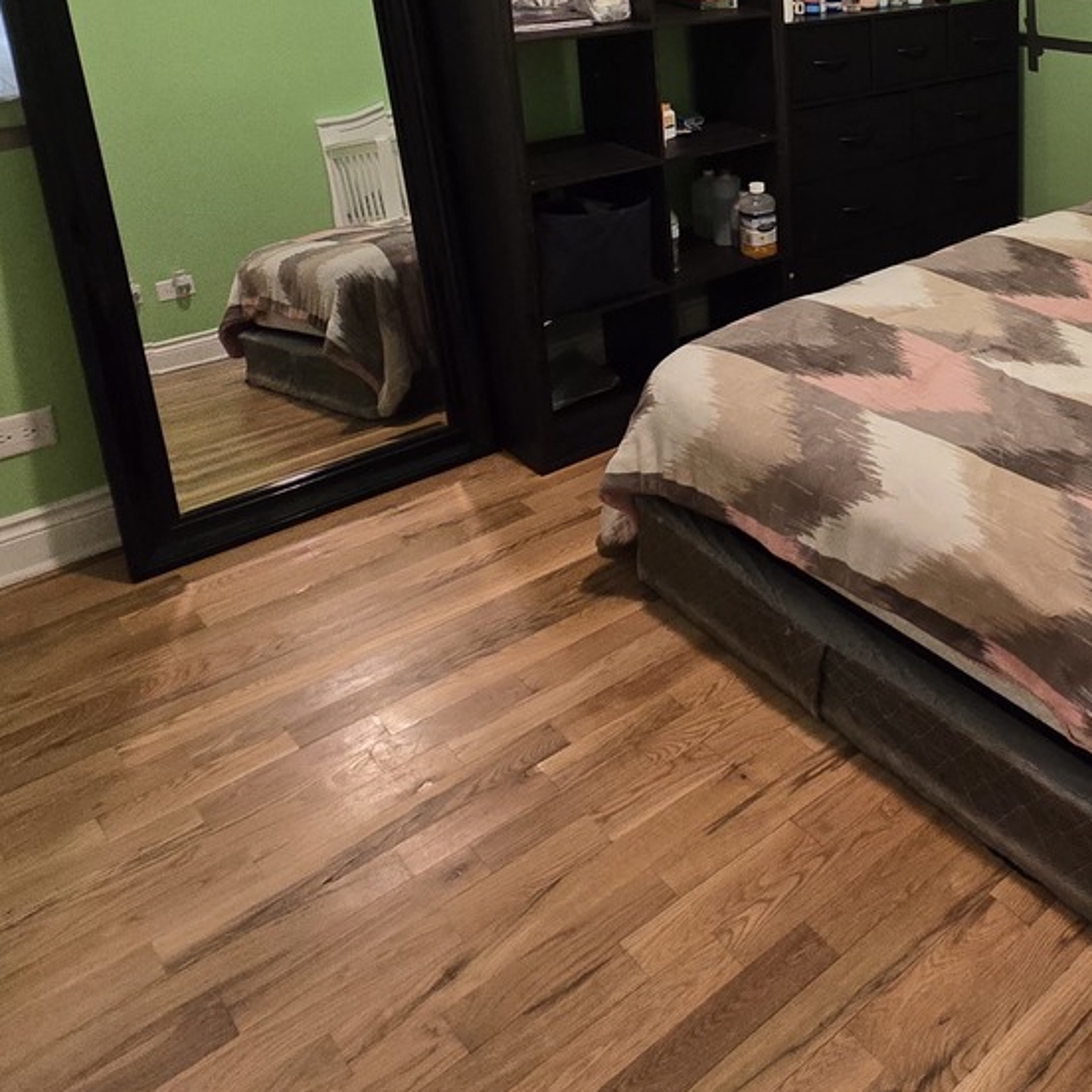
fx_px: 1071
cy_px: 164
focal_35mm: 30
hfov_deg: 46.1
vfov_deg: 49.6
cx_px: 1072
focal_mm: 2.2
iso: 500
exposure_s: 1/60
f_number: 2.2
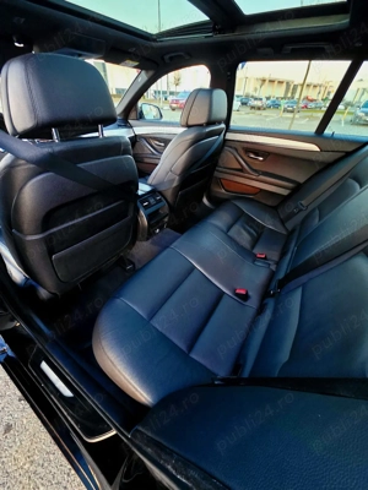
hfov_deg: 89.9
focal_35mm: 13
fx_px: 184
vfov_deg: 106.2
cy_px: 245
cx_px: 184
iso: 1000
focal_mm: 2.2
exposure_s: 1/33.4
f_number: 1.9
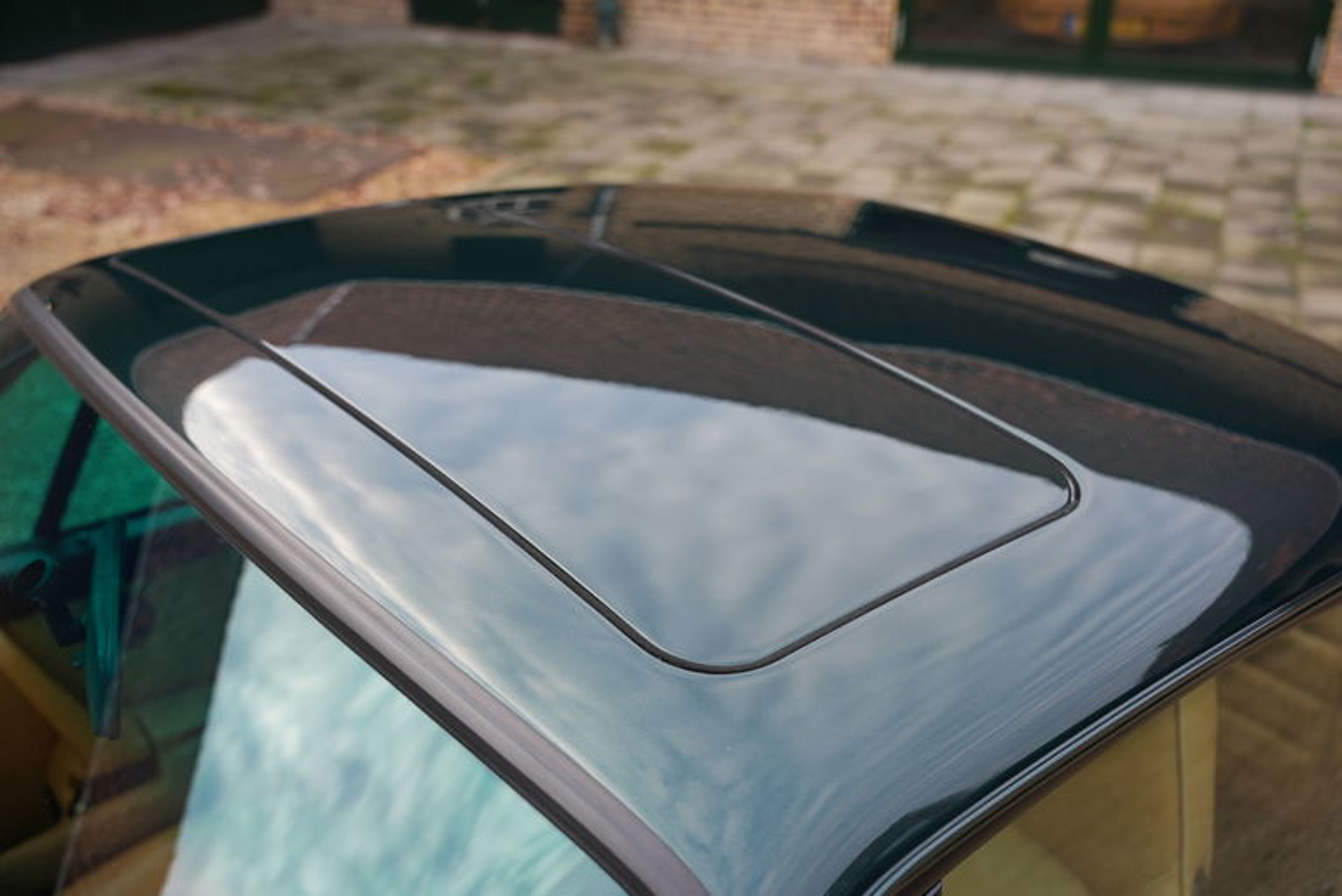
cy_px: 448
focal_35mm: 35
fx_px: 1294
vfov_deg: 38.2
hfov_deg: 54.8
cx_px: 671
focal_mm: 34.7
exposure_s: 1/160
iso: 320
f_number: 4
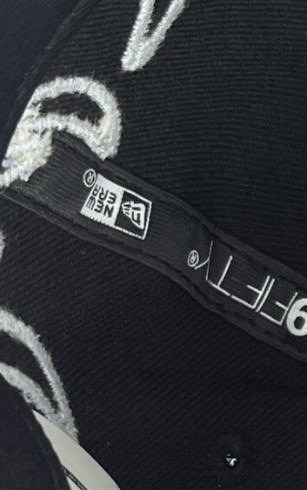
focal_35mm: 125
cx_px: 646
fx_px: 1672
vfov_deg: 16.4
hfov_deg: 9.7
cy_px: 457
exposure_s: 1/122
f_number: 1.6
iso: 100
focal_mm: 5.1
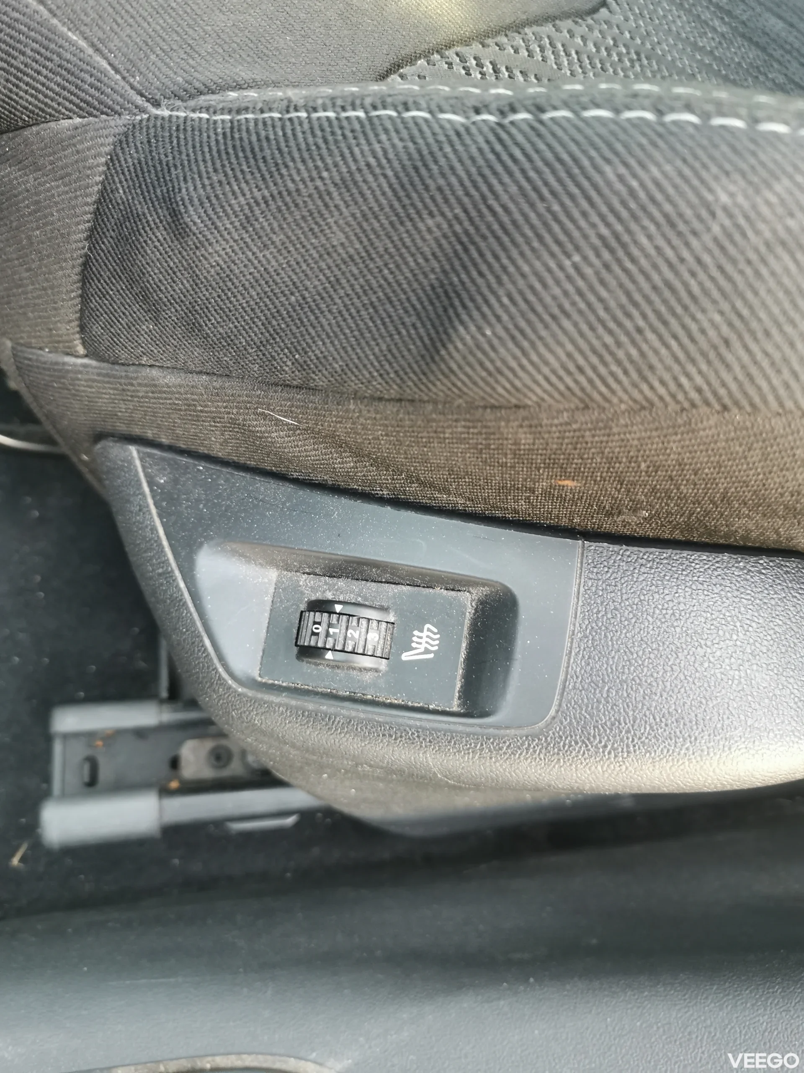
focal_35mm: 27
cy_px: 536
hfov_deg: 51.4
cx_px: 402
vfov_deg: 65.3
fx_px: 836
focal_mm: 5.58
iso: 250
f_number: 1.8
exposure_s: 1/33.3
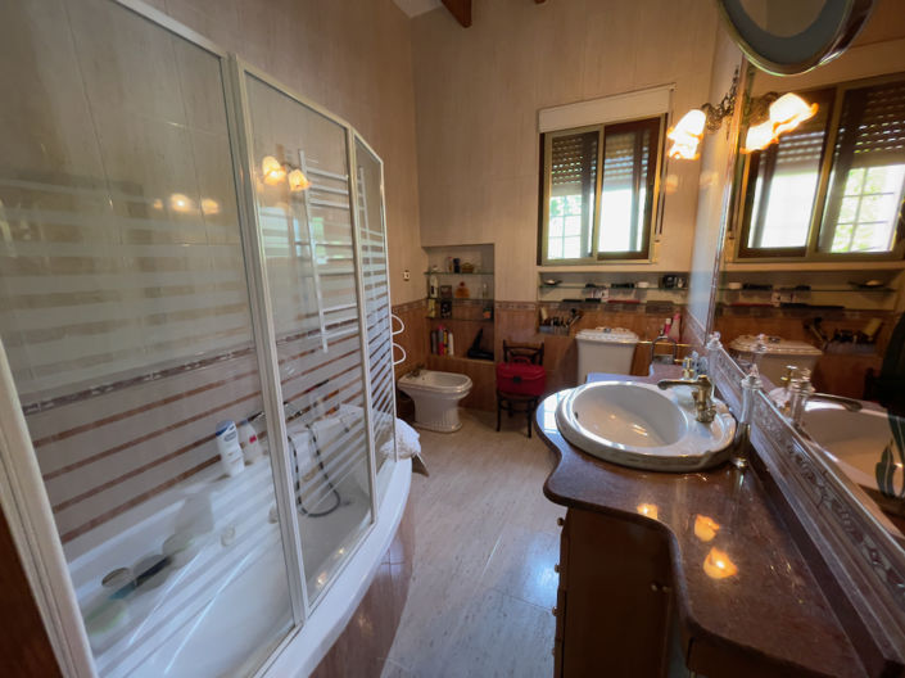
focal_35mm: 13
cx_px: 452
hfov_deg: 106.2
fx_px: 340
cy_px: 339
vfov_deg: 89.9
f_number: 2.4
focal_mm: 1.54
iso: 400
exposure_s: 1/50
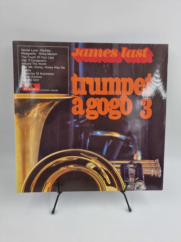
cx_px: 90
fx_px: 167
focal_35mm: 24
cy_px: 121
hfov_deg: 56.8
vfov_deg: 71.6
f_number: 1.8
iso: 50
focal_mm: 6.7
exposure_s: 1/100
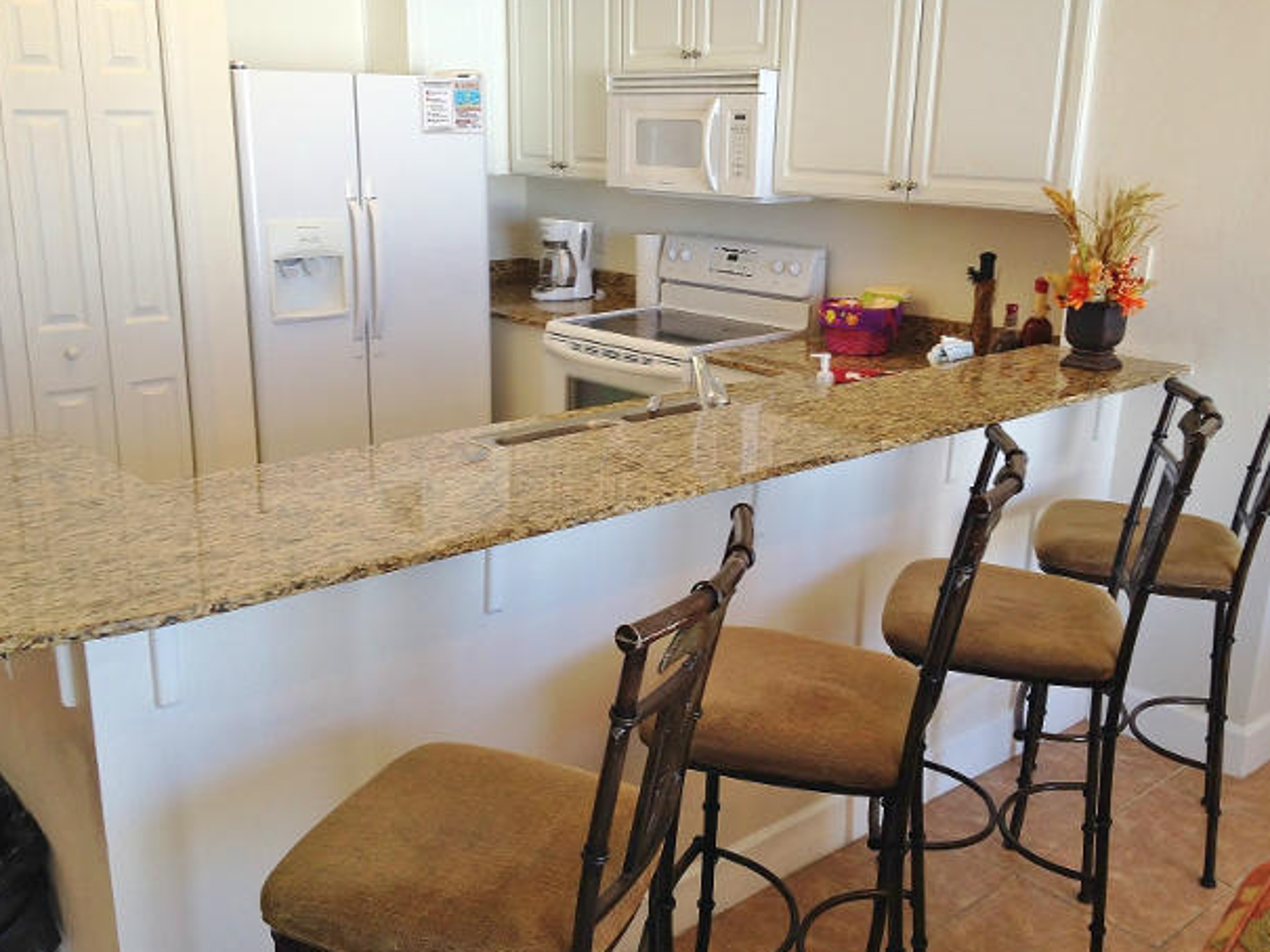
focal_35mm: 37
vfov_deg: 38.7
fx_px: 1358
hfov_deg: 50.1
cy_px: 495
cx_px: 647
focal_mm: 4.28
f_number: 2.4
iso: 50
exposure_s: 1/75
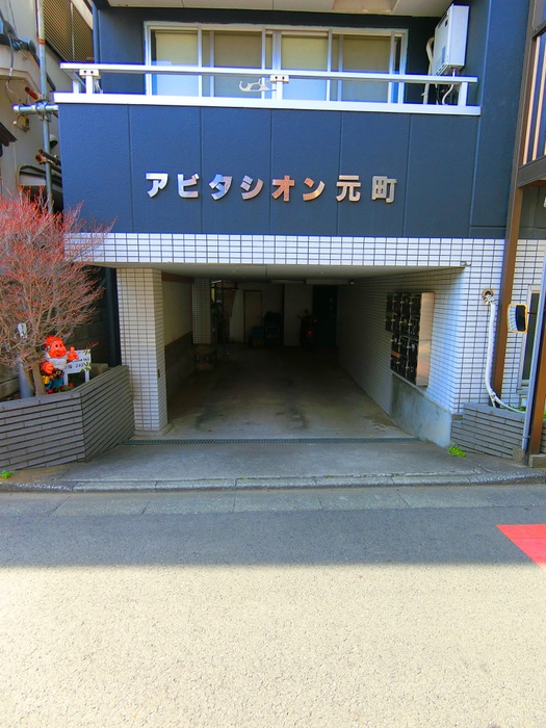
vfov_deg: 84.7
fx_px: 400
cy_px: 364
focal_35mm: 19
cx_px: 273
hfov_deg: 68.7
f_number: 2.7
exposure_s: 1/320
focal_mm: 4.06
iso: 80
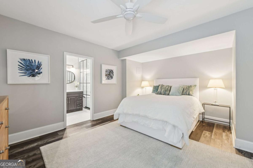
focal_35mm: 14
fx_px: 98
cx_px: 126
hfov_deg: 104.3
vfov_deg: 81.2
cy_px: 84
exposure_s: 1/6
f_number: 8
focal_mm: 14
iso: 400
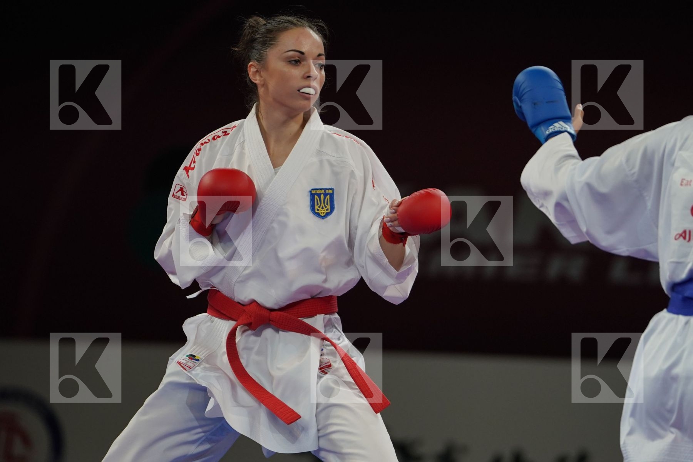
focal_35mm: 300
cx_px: 346
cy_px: 231
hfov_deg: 6.9
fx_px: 5775
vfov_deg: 4.6
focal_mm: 200
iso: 1000
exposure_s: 1/1000
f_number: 2.8
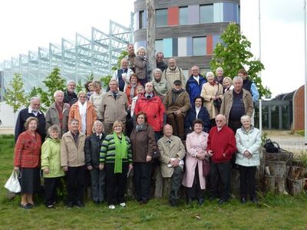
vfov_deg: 40.7
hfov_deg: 52.6
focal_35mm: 35
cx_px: 154
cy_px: 115
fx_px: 310
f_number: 3.5
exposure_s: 1/100
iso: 80
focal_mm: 5.7
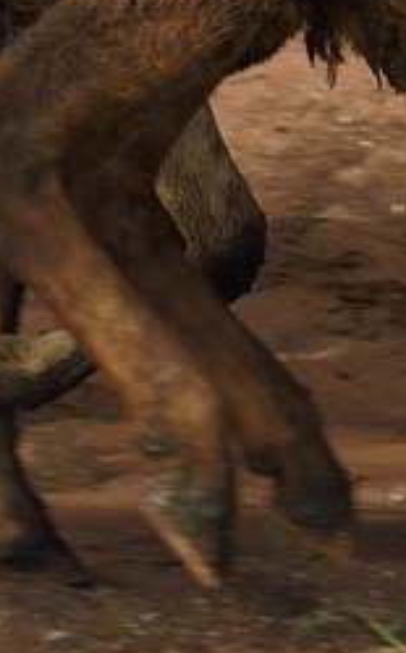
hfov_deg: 3.8
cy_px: -233
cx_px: -1181
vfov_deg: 6.4
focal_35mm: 328
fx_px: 5824
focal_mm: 50
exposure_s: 1/500
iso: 400
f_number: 11
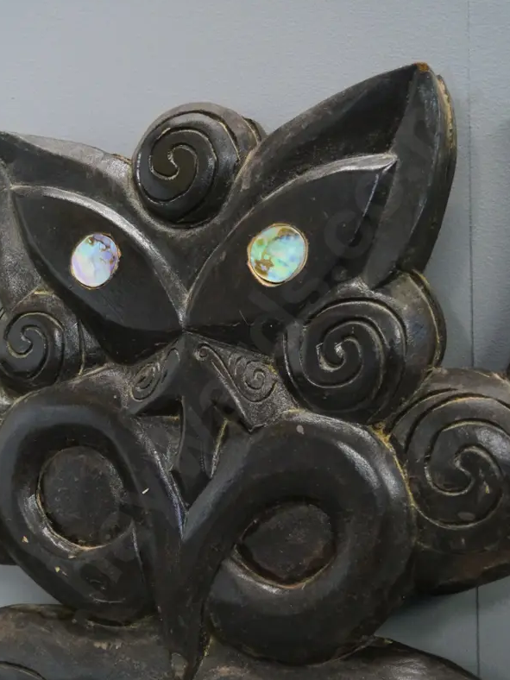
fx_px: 1021
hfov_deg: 28.0
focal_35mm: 52
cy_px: 431
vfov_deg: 36.6
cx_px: 199
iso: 3200
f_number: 4.6
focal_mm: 20
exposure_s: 1/80
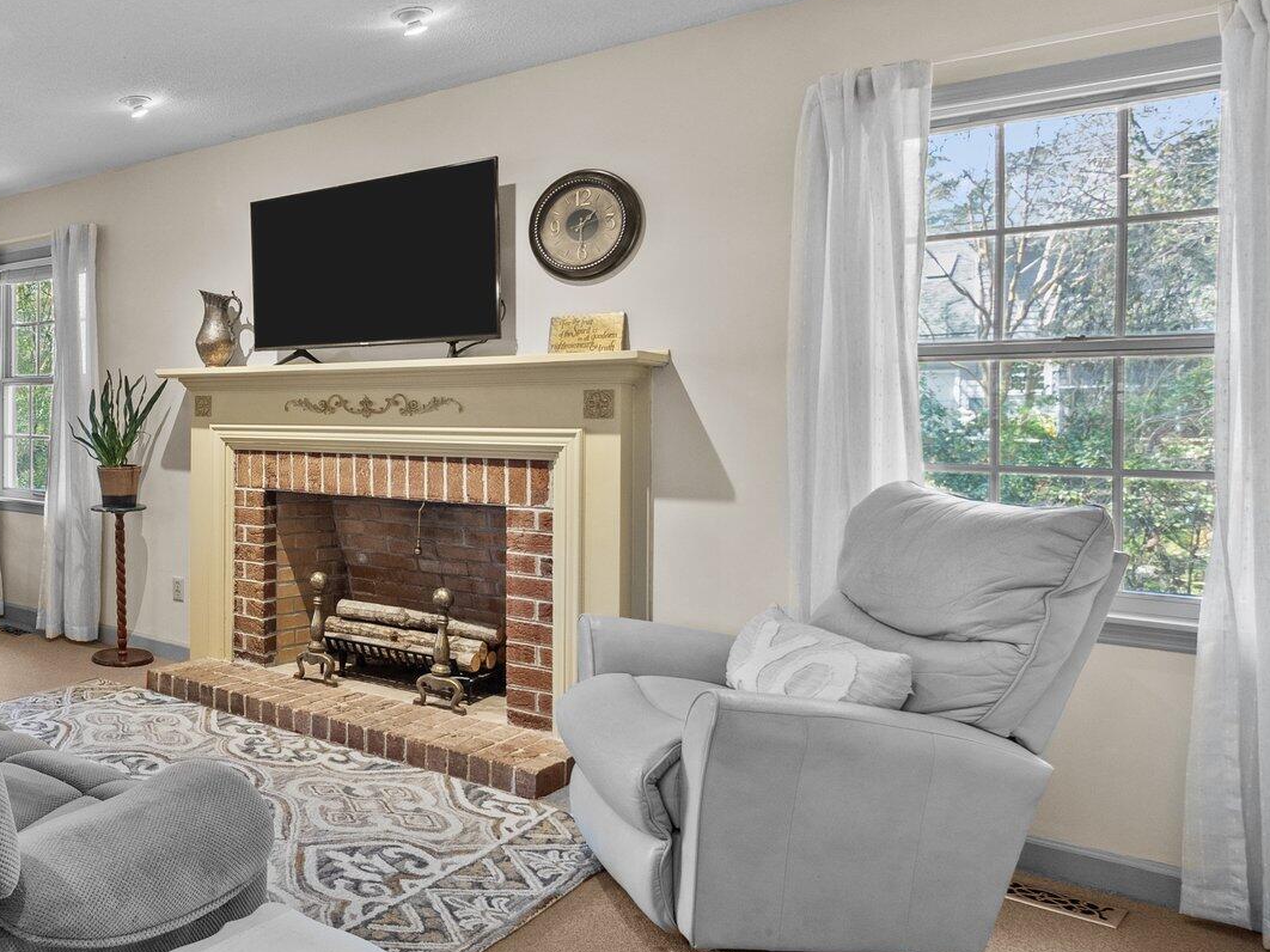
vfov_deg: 50.3
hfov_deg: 54.1
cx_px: 57
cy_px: 307
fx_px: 990
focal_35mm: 27
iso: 400
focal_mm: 7
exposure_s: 1/10
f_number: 4
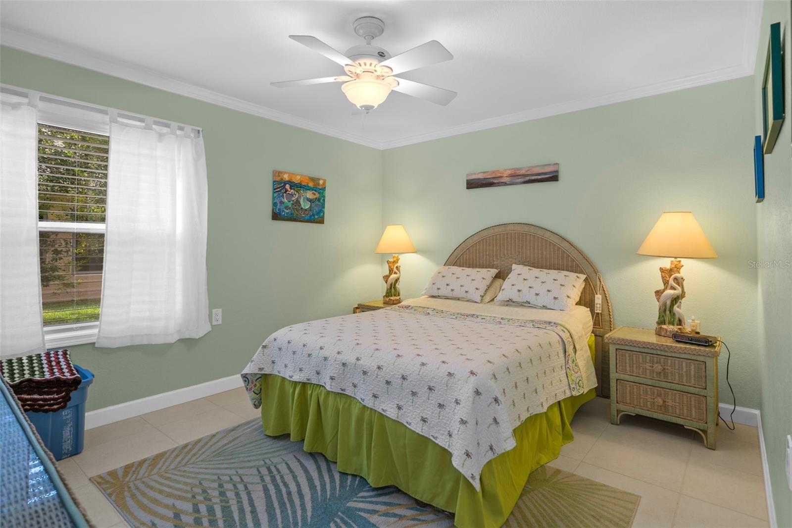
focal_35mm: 18
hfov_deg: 90.0
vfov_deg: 67.4
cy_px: 264
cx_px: 396
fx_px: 396
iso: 320
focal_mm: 18
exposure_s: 1/3
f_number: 8
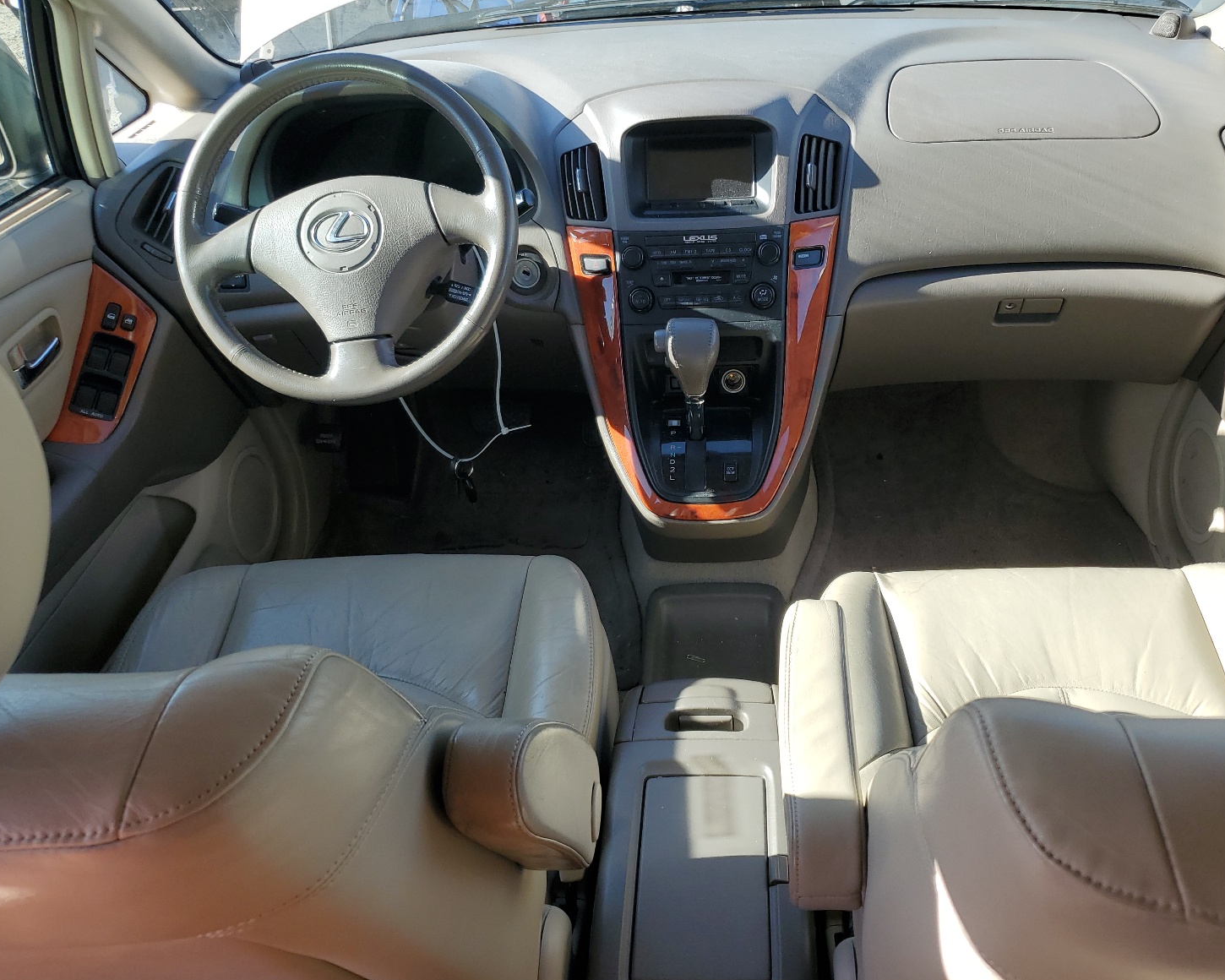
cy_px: 506
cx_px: 669
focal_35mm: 28
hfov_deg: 62.1
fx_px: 1015
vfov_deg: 51.5
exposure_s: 1/556
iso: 50
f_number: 1.5
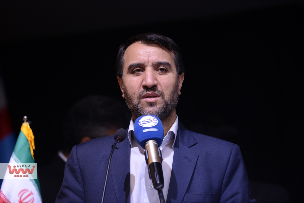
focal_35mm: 200
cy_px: 102
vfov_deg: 6.9
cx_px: 152
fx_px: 1689
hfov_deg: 10.3
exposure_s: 1/100
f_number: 4
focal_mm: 200
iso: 640
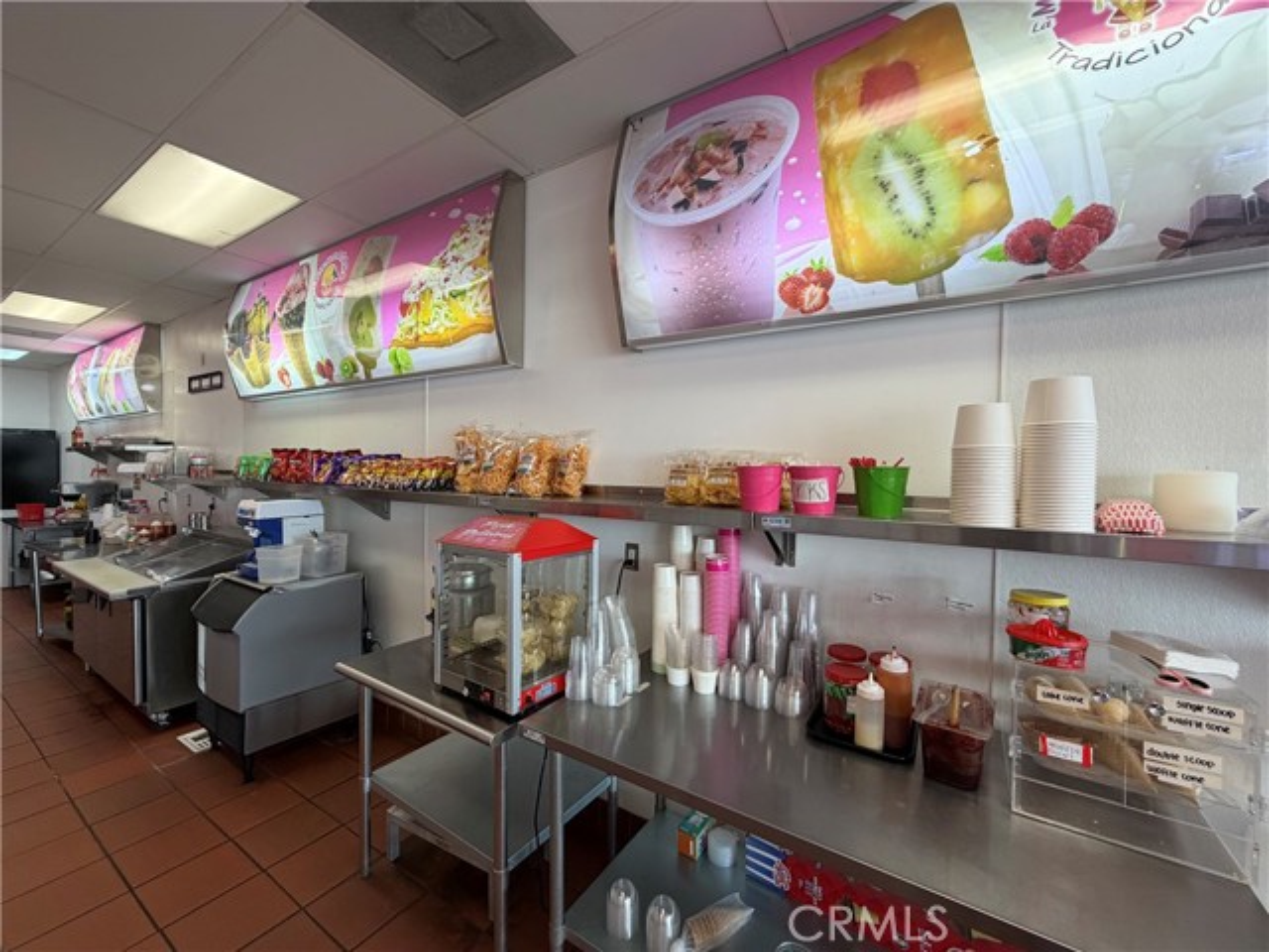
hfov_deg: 102.1
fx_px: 513
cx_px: 634
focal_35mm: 14
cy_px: 476
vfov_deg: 85.7
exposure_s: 1/120
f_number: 2.2
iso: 160
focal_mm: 2.22
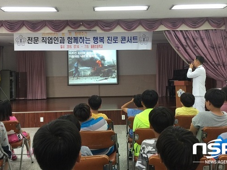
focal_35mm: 33
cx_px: 110
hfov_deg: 55.3
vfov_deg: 42.9
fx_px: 216
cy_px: 79
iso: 50
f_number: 2.2
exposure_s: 1/30
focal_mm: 4.15
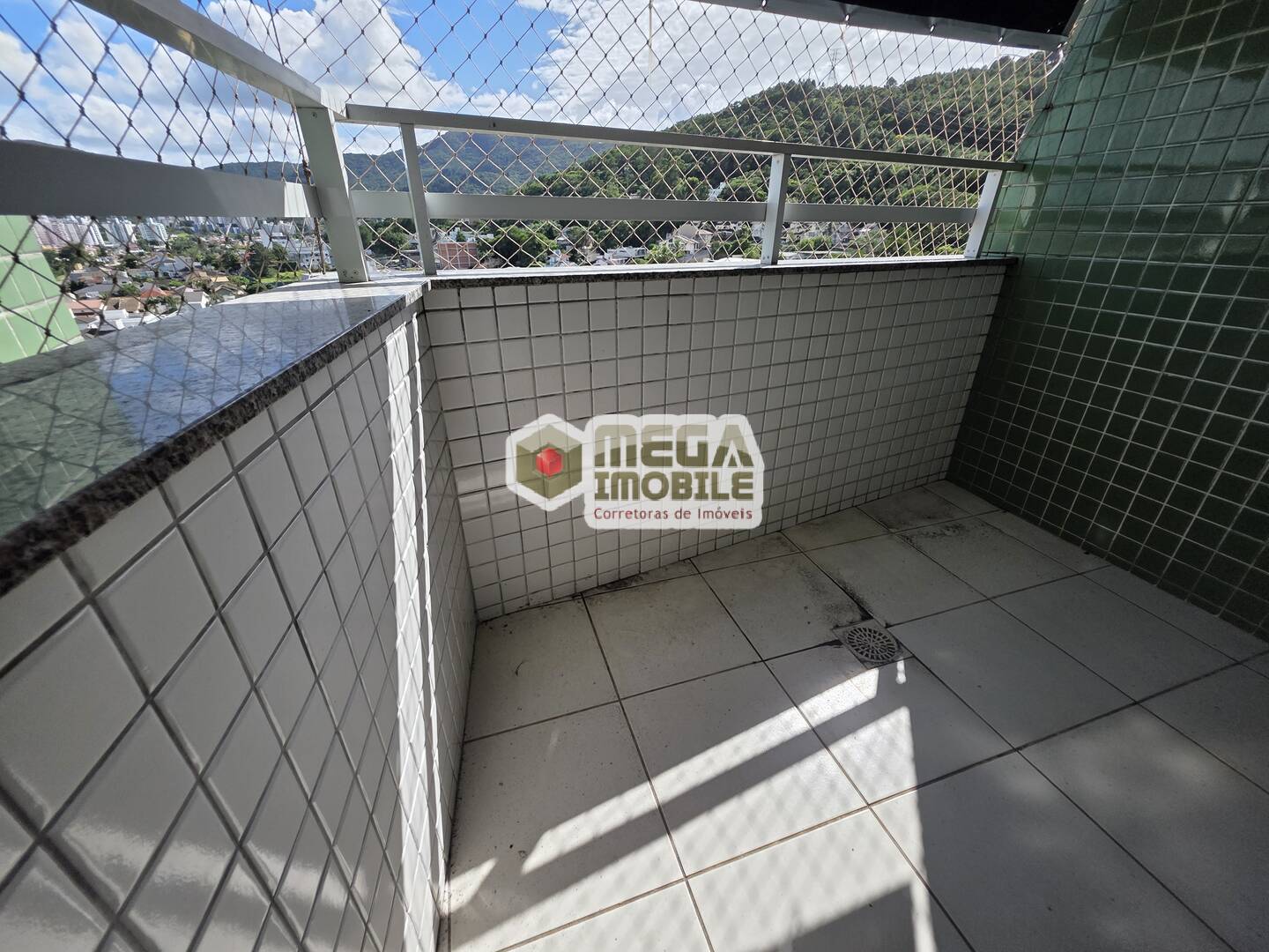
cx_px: 634
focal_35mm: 13
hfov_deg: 106.2
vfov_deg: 89.9
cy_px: 476
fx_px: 477
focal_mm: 2.2
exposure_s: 1/2088
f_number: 1.9
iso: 40
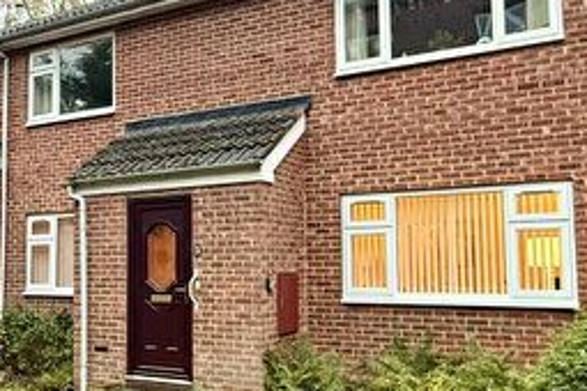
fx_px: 652
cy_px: 220
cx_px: 232
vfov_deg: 33.4
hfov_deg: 48.1
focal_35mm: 40
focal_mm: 2.22
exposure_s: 1/60
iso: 500
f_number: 2.2
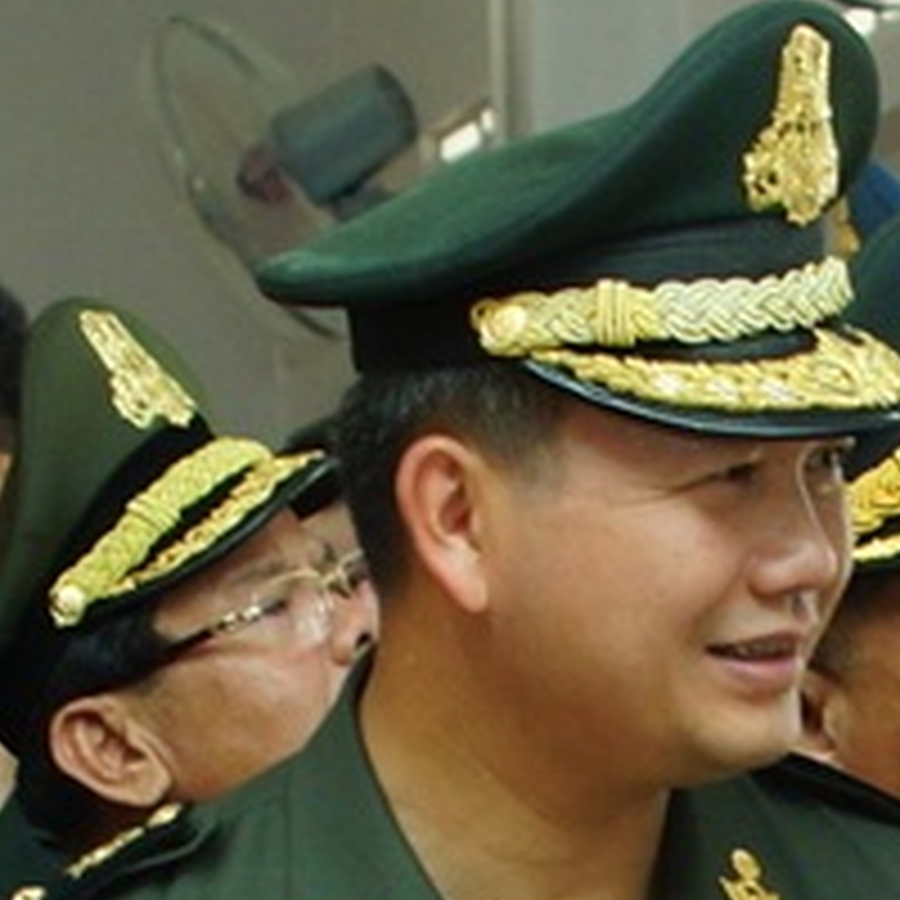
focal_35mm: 245
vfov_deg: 7.0
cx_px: 1328
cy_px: 1343
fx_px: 7207
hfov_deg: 7.0
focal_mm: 24
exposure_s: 1/200
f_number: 3.5
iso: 400
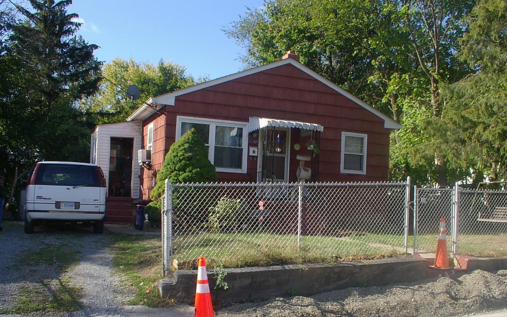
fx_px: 553
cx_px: 258
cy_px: 187
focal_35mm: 40
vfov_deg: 31.9
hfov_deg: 49.3
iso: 100
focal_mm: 5.8
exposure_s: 1/150
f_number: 5.6
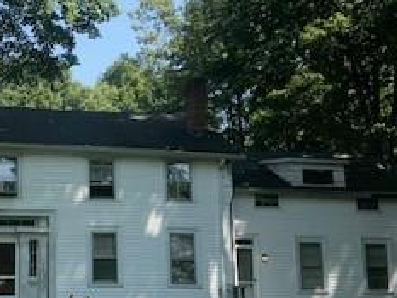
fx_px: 884
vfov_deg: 19.1
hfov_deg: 25.1
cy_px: 179
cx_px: 112
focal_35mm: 77
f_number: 1.8
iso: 20
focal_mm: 3.99
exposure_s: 1/709
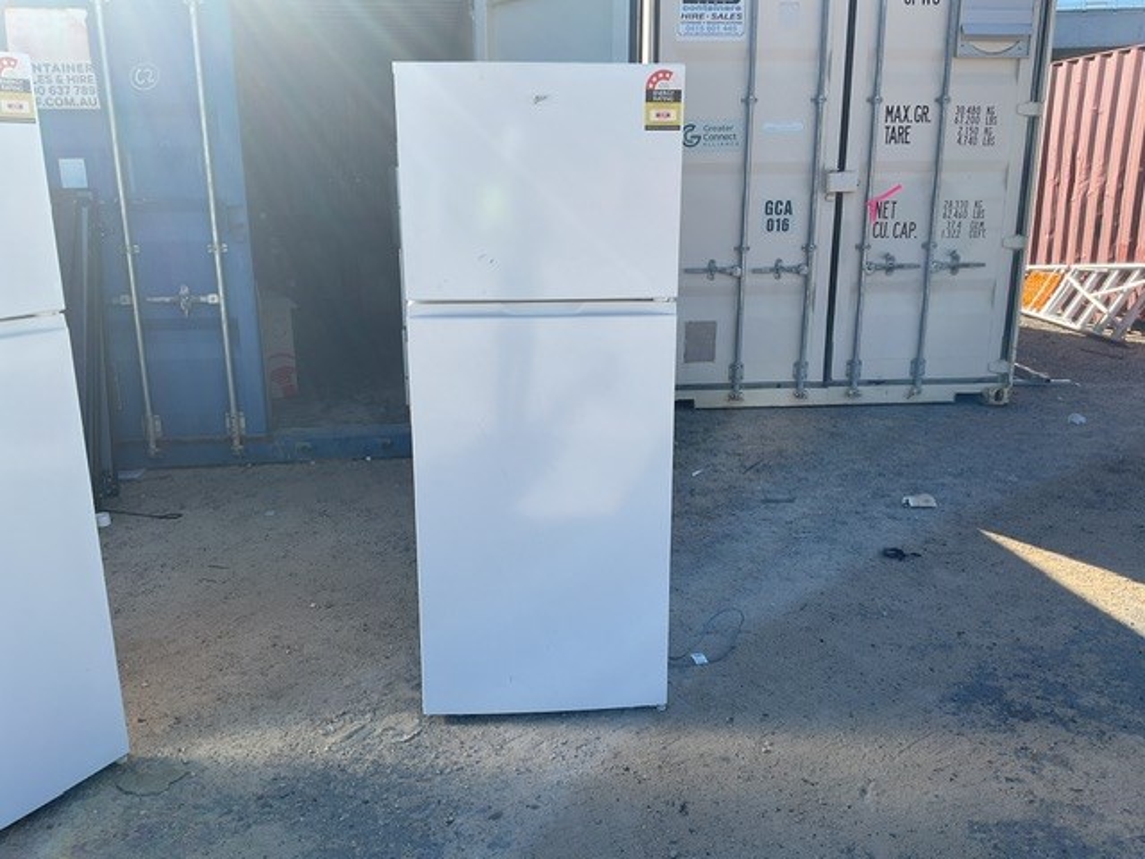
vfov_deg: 48.2
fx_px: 959
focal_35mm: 29
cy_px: 430
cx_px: 572
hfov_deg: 61.7
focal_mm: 3
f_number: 1.8
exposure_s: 1/1035
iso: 16
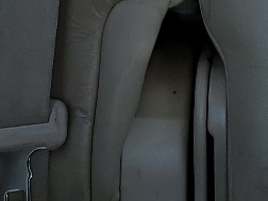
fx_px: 1277
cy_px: -246
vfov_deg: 8.4
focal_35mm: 165
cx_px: 367
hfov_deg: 11.6
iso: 50
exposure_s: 1/256
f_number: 1.5
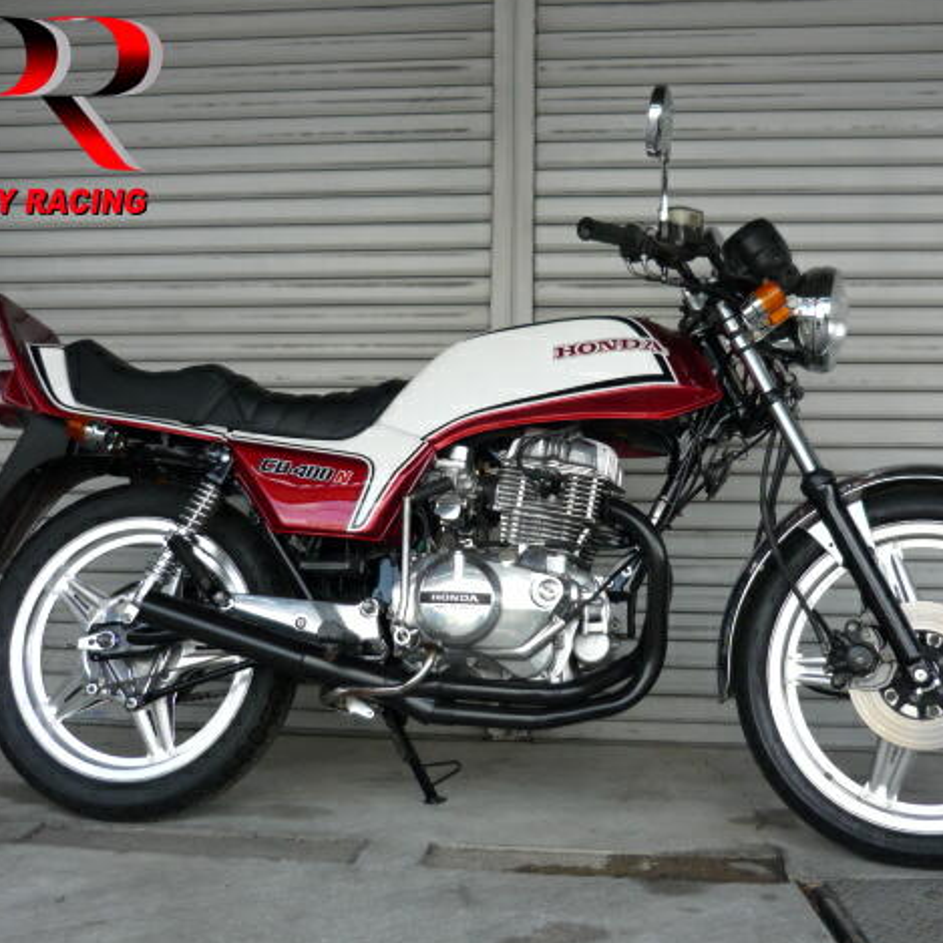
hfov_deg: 40.9
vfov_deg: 40.9
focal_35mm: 41
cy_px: 468
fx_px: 1264
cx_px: 531
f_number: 2.8
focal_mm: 5.5
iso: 100
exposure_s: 1/200
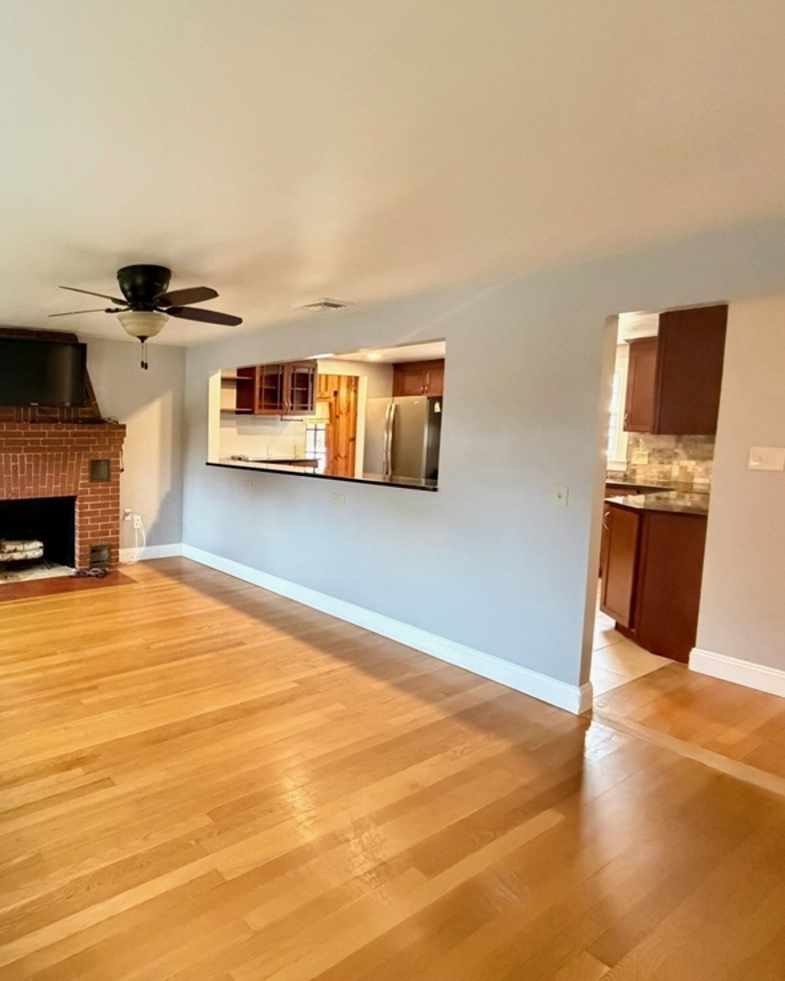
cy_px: 472
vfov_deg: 83.2
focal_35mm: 19
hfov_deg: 63.8
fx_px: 552
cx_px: 143
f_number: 2.2
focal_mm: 2.22
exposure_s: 1/60
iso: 1250
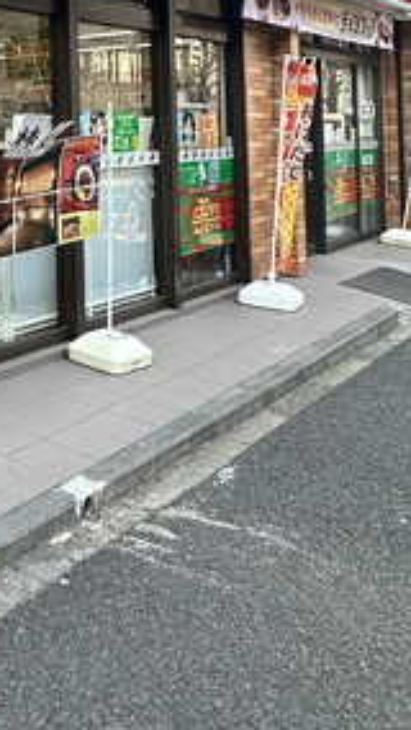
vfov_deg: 44.8
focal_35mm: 43
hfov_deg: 22.6
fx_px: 832
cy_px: 136
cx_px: -208
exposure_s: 1/135
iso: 40
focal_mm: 2.22
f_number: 2.2
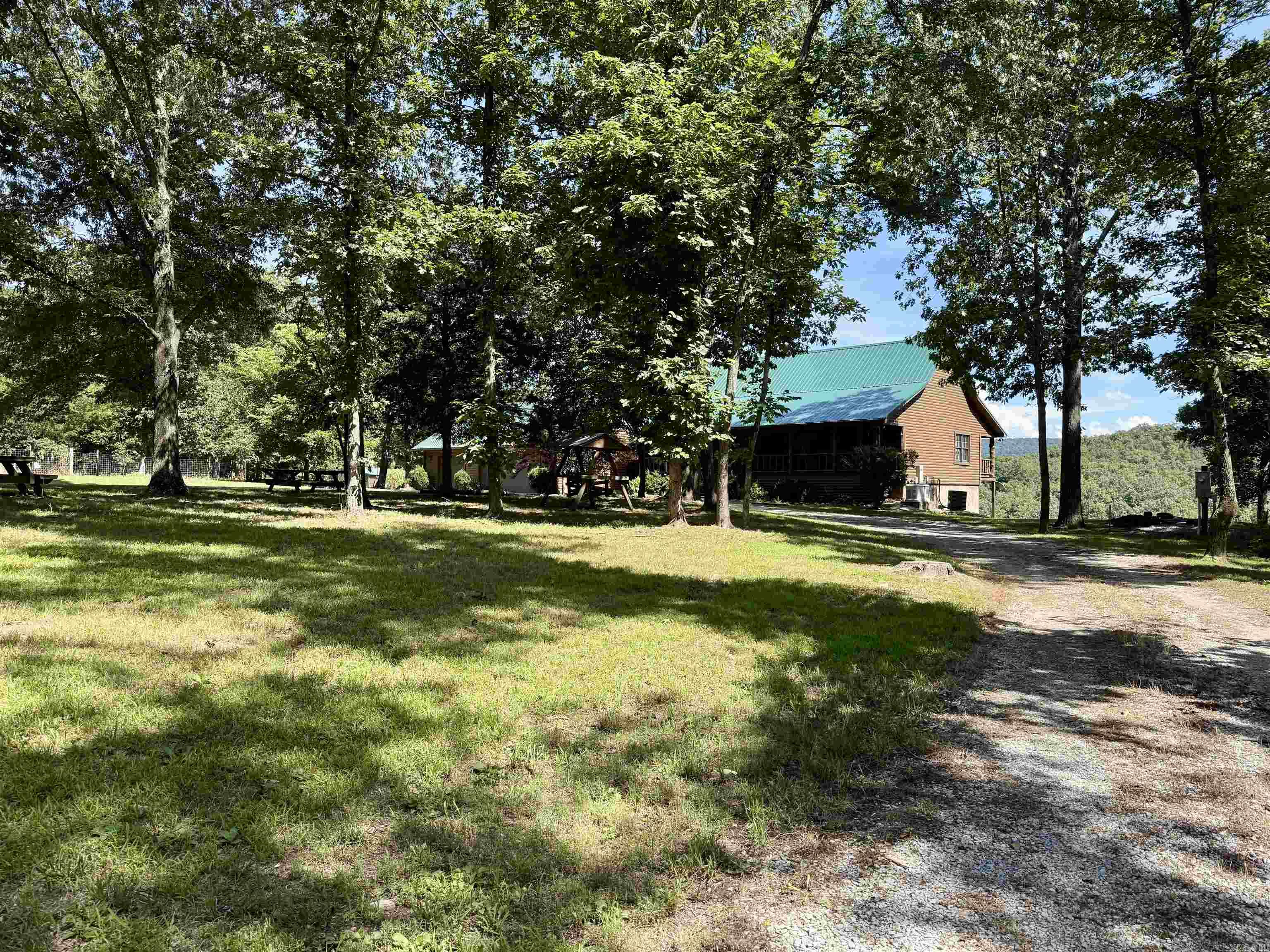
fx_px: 881
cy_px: 476
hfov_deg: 71.6
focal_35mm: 24
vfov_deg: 56.8
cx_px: 635
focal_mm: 6.76
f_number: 1.78
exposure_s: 1/1437
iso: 100
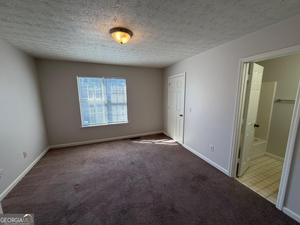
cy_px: 112
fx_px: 121
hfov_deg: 102.1
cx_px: 150
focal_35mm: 14
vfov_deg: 85.7
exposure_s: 1/120
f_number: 2.2
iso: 80
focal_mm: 2.22
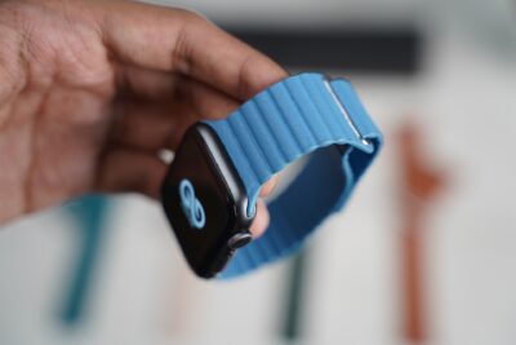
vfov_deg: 21.3
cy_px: 172
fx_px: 918
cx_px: 258
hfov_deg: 31.4
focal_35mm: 64
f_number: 3.5
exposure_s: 1/90
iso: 1250
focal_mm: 64
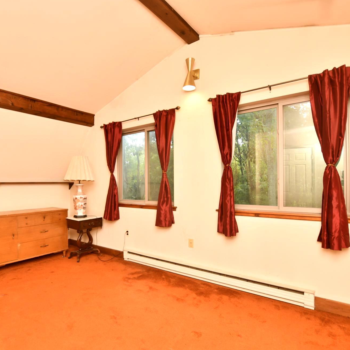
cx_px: 136
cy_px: 180
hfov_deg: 73.8
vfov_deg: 74.8
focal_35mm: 20
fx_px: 229
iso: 160
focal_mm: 10
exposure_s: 1/60
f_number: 4.5
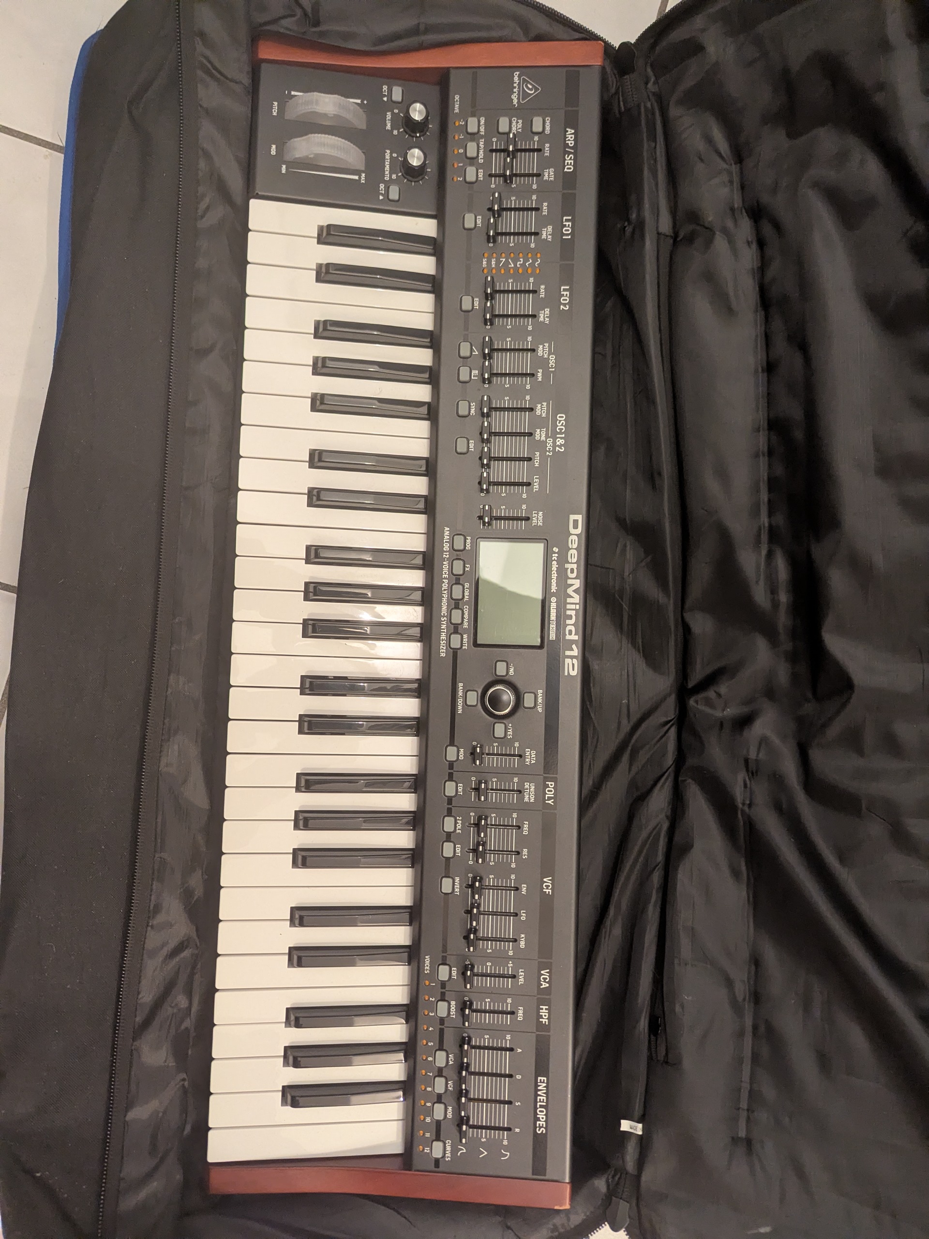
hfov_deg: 56.8
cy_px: 620
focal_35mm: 24
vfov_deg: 71.6
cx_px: 464
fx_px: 859
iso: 845
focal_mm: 6.81
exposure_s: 1/33.3
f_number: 1.85
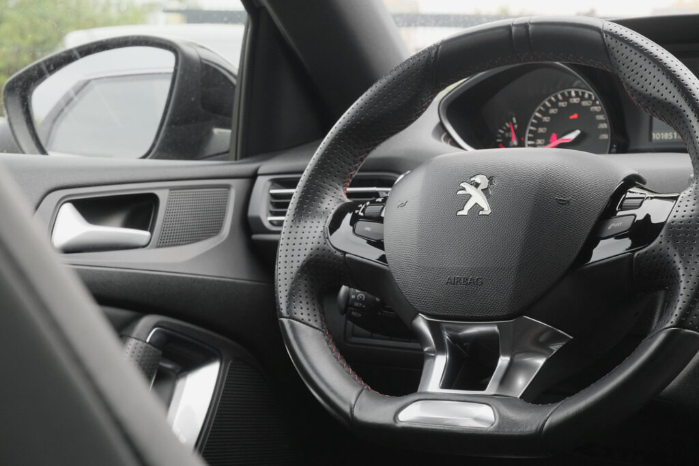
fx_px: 1320
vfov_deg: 20.0
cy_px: 233
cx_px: 350
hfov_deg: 29.7
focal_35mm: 68
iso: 2000
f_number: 9
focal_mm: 45
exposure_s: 1/100
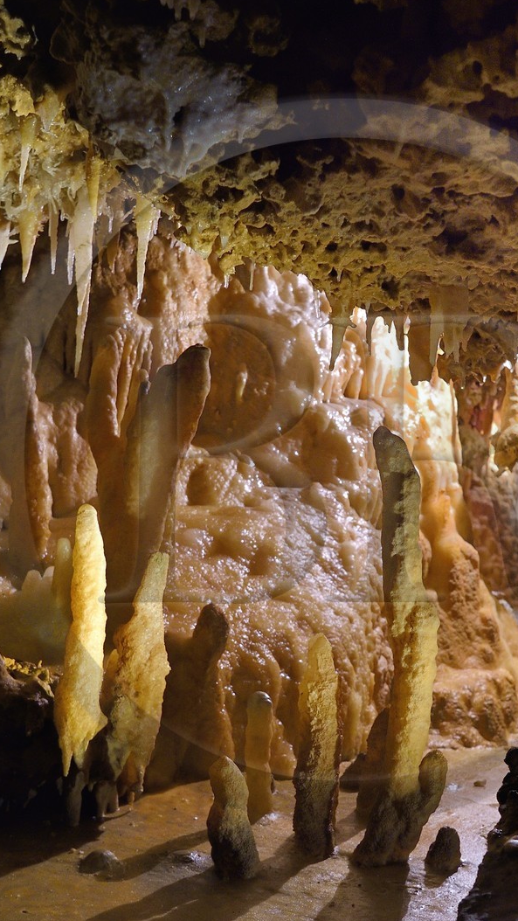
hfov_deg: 22.1
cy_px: 460
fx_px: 1318
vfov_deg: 38.5
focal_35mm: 54
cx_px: 345
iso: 1600
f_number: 4
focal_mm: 34
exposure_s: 1/6
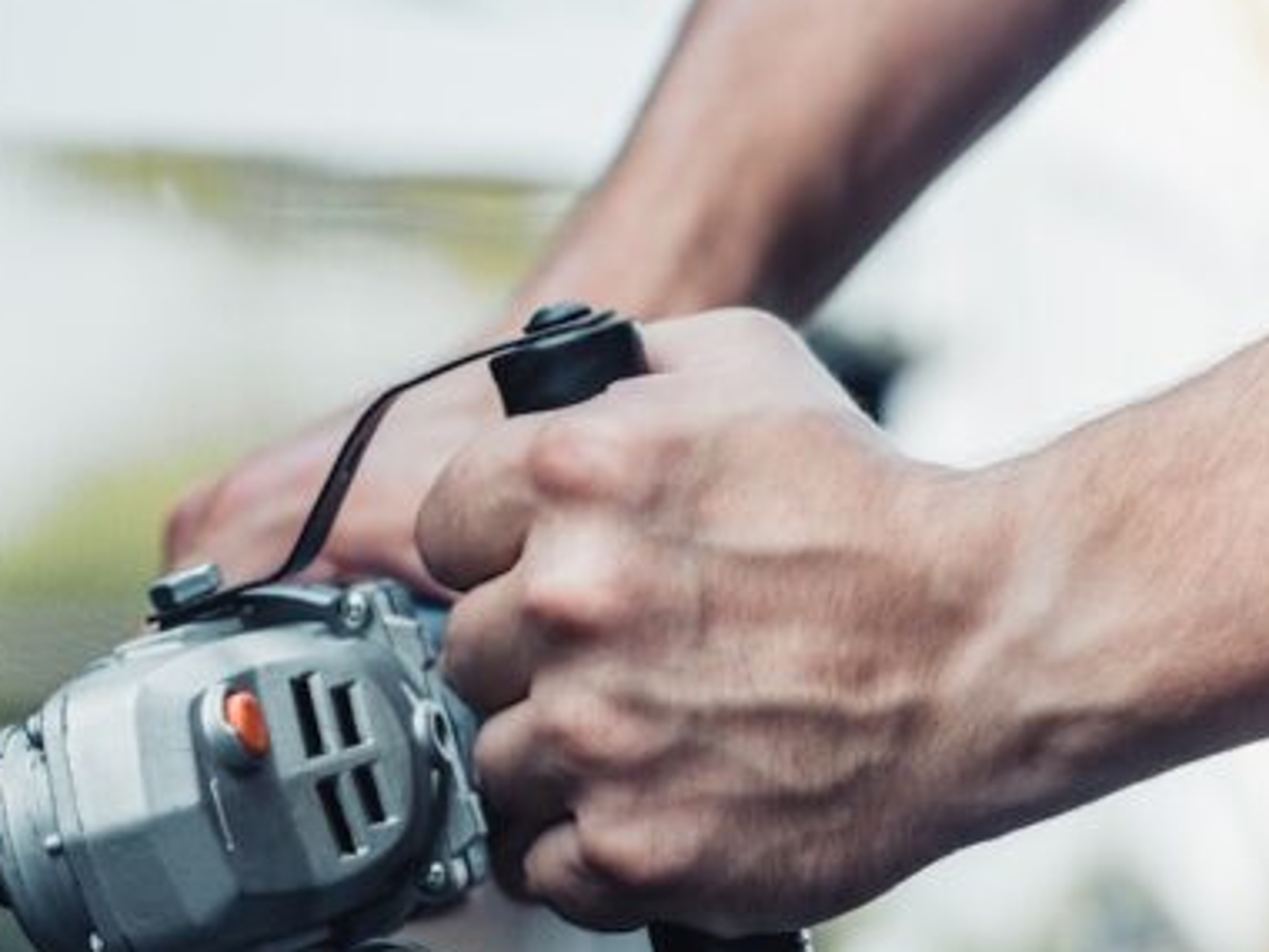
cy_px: 618
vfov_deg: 4.0
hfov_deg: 5.4
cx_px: 110
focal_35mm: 369
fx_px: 13527
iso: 200
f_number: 3.5
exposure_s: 1/250
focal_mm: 190
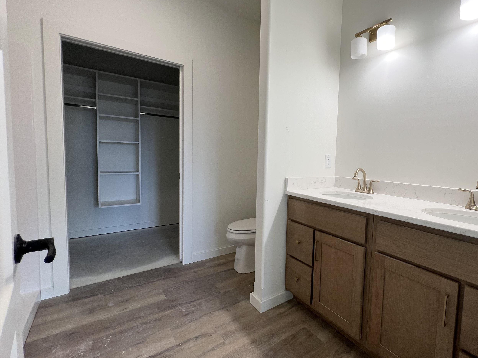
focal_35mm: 16
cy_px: 172
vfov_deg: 78.1
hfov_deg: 93.0
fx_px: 221
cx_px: 291
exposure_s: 1/120
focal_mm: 1.57
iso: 50
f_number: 1.8
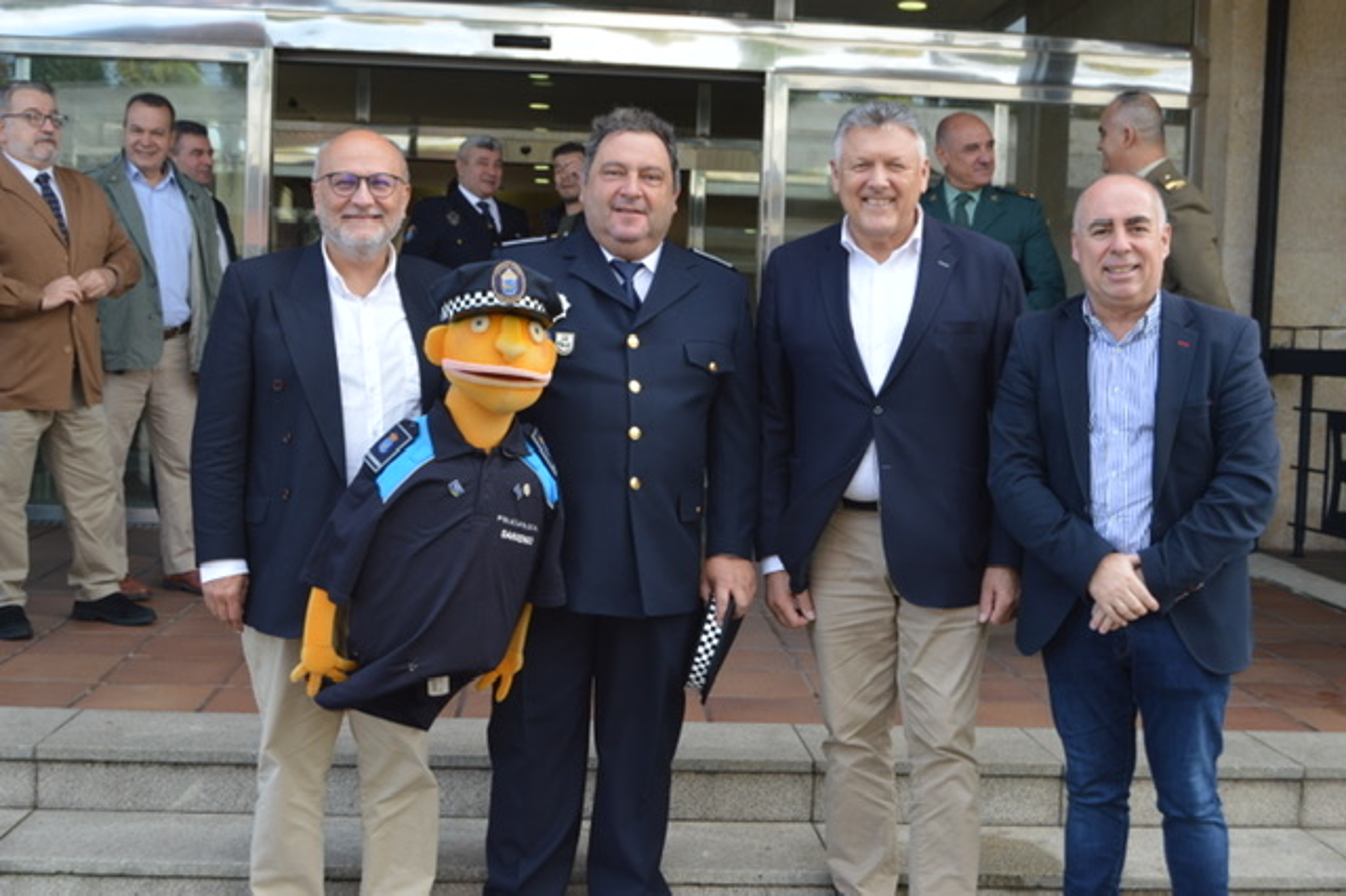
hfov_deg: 43.6
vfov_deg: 29.8
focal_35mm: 45
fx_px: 1682
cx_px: 673
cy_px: 448
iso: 220
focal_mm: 30
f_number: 5.6
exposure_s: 1/125
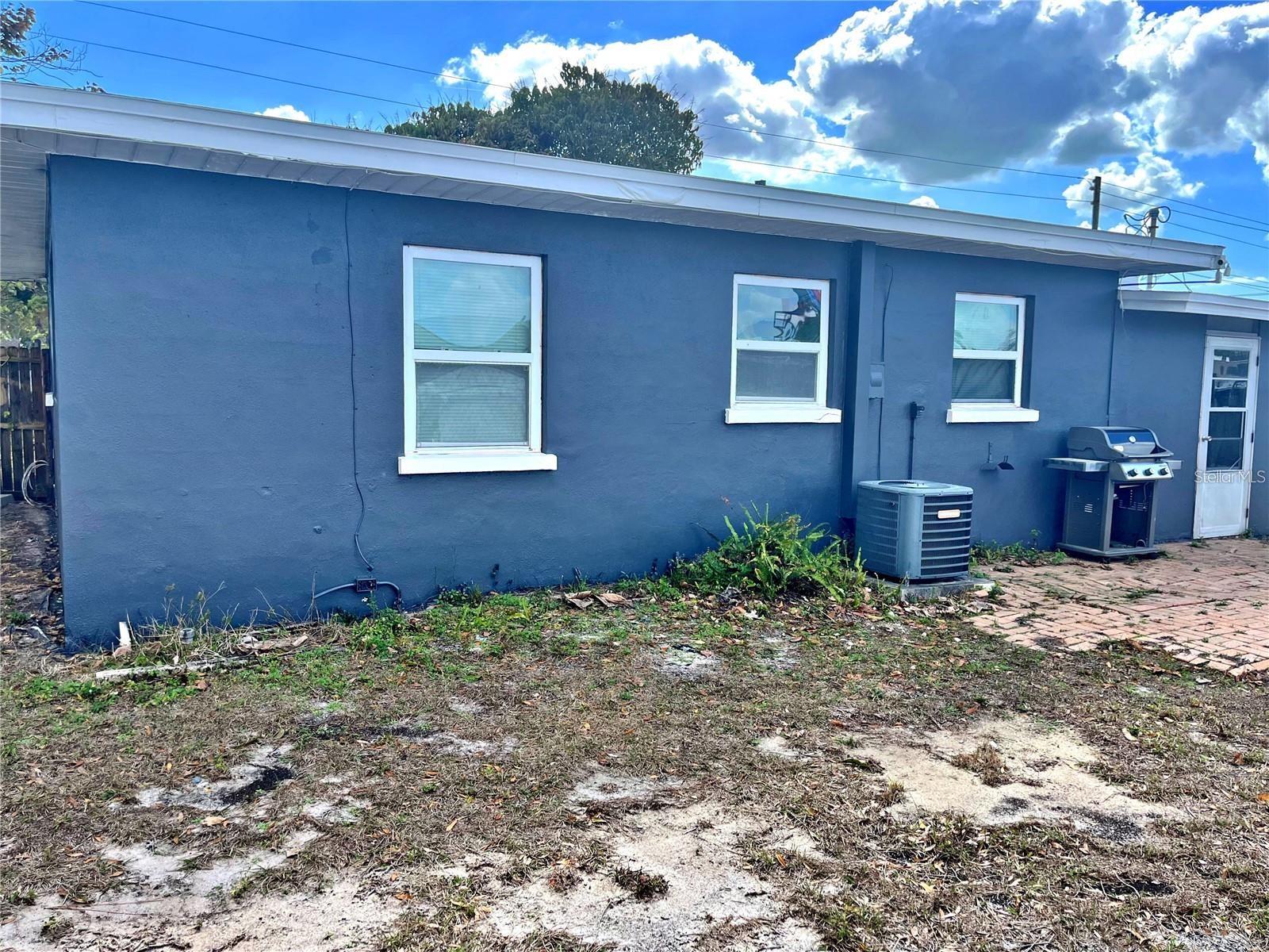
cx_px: 634
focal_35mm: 26
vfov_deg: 53.1
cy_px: 476
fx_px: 953
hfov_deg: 67.3
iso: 50
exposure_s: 1/1477
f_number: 1.6
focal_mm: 5.1
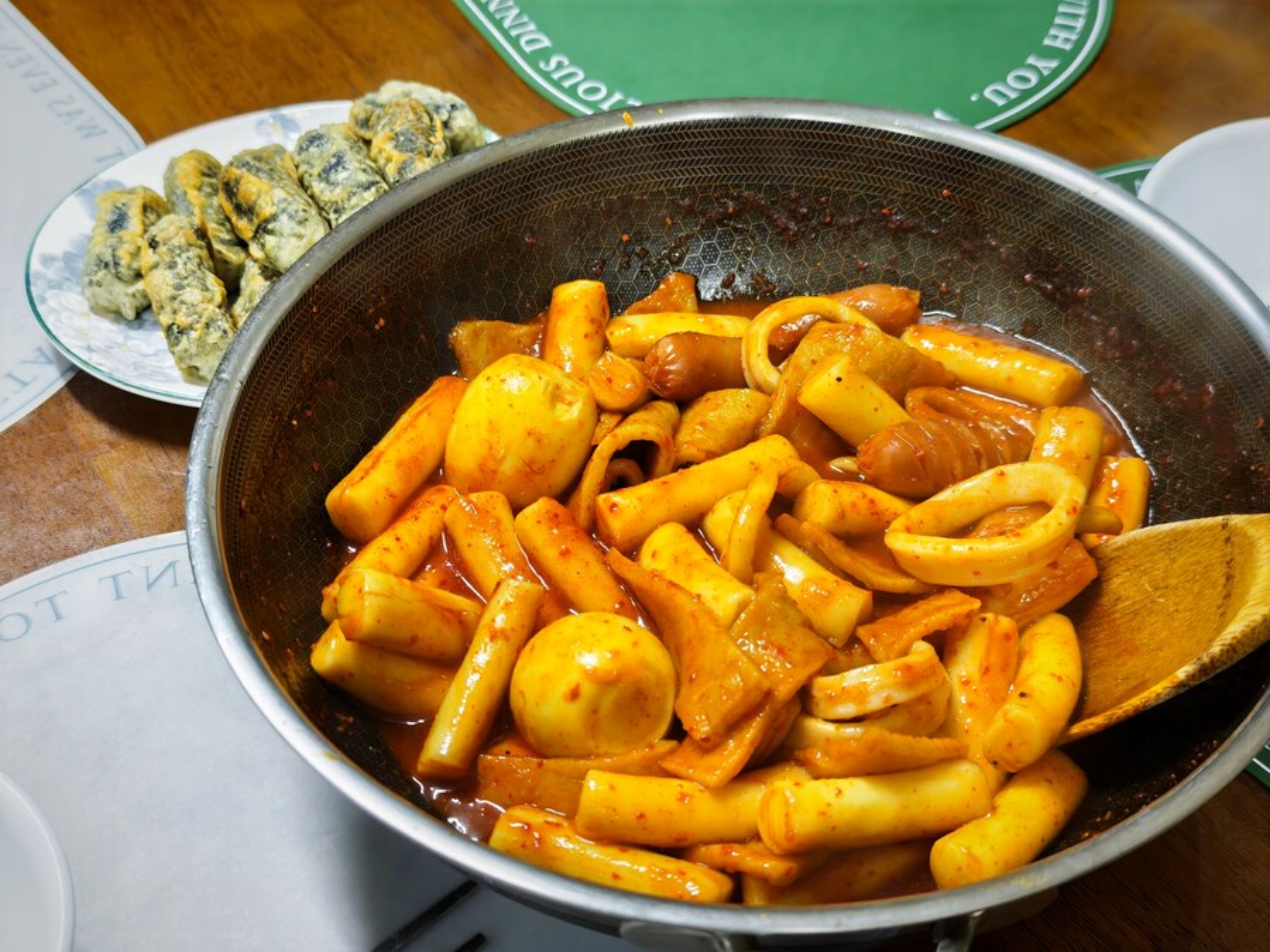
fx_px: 1688
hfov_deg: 41.2
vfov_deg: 31.5
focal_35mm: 46
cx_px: 635
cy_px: 476
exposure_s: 1/60
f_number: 1.63
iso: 500
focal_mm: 8.72
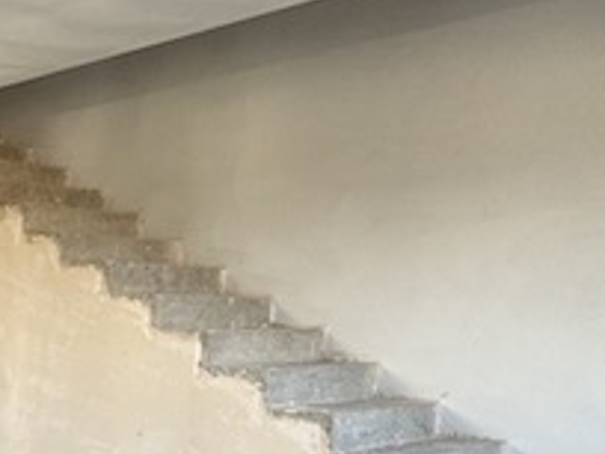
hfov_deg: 29.1
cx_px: -157
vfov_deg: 25.1
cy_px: 472
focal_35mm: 55
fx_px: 961
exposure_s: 1/99
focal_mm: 2.22
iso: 64
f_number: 2.2
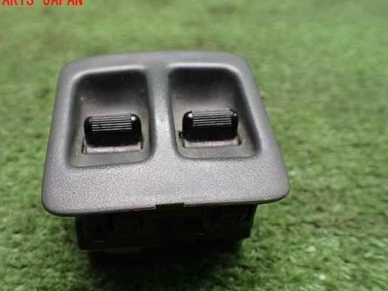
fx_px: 381
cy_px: 156
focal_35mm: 34
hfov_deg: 53.8
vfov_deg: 41.8
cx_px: 169
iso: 800
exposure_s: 1/100
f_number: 2.3
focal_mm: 5.4
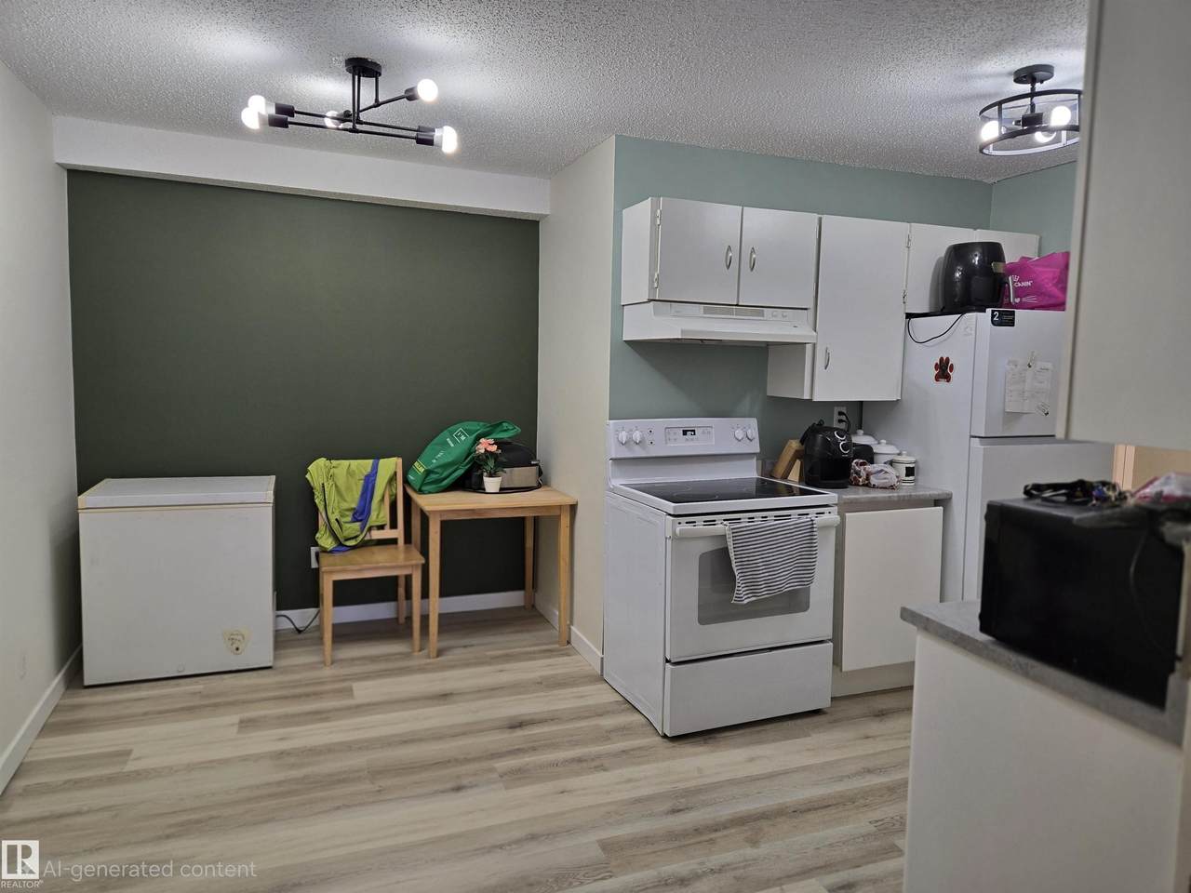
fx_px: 791
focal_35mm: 23
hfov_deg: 73.9
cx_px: 596
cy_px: 446
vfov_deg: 58.9
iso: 80
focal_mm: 5.4
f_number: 1.8
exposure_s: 1/120
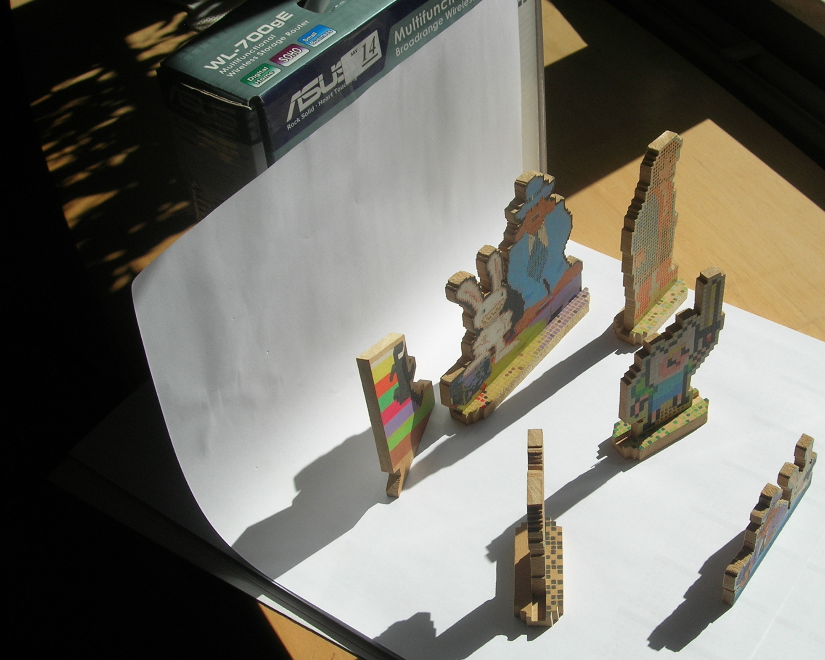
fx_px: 1197
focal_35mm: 49
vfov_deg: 30.8
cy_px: 349
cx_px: 543
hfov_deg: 37.7
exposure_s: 1/1050
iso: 64
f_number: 4.8
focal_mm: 7.8
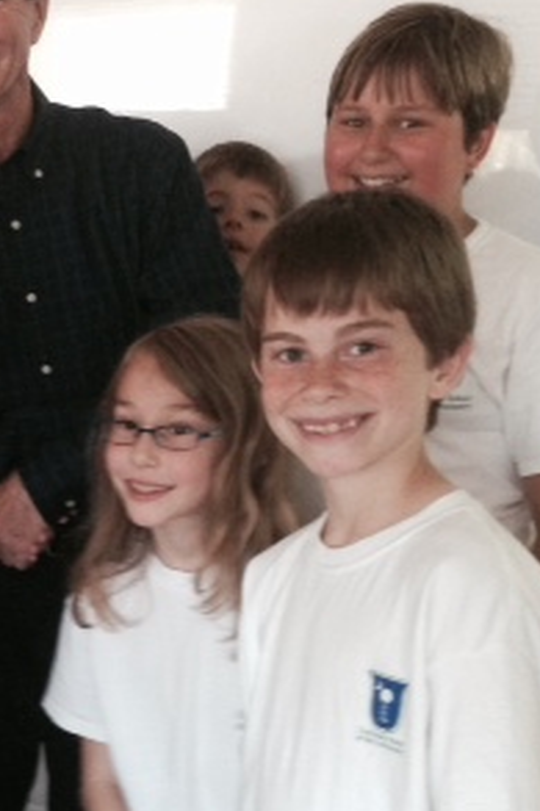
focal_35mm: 75
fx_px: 1689
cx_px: -111
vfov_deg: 26.9
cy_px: 523
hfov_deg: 17.3
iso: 200
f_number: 2.4
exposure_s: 1/20
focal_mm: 4.12
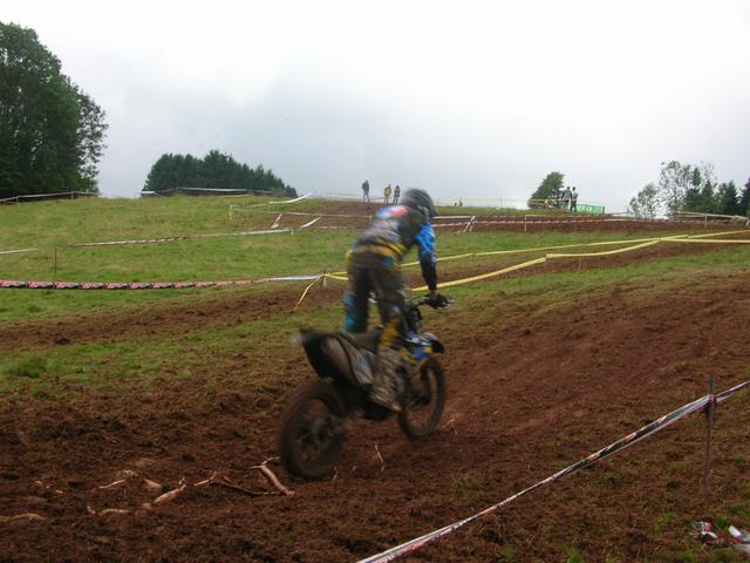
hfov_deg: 52.6
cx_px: 375
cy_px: 282
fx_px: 758
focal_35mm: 35
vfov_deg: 40.7
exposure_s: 1/109
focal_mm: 5.8
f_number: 5.6
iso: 50
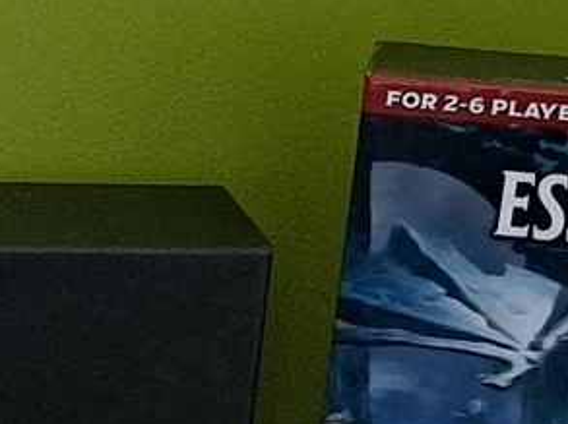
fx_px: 2753
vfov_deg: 8.7
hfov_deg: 11.1
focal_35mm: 168
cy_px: 573
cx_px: -419
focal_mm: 5.23
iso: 640
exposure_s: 1/24
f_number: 1.8
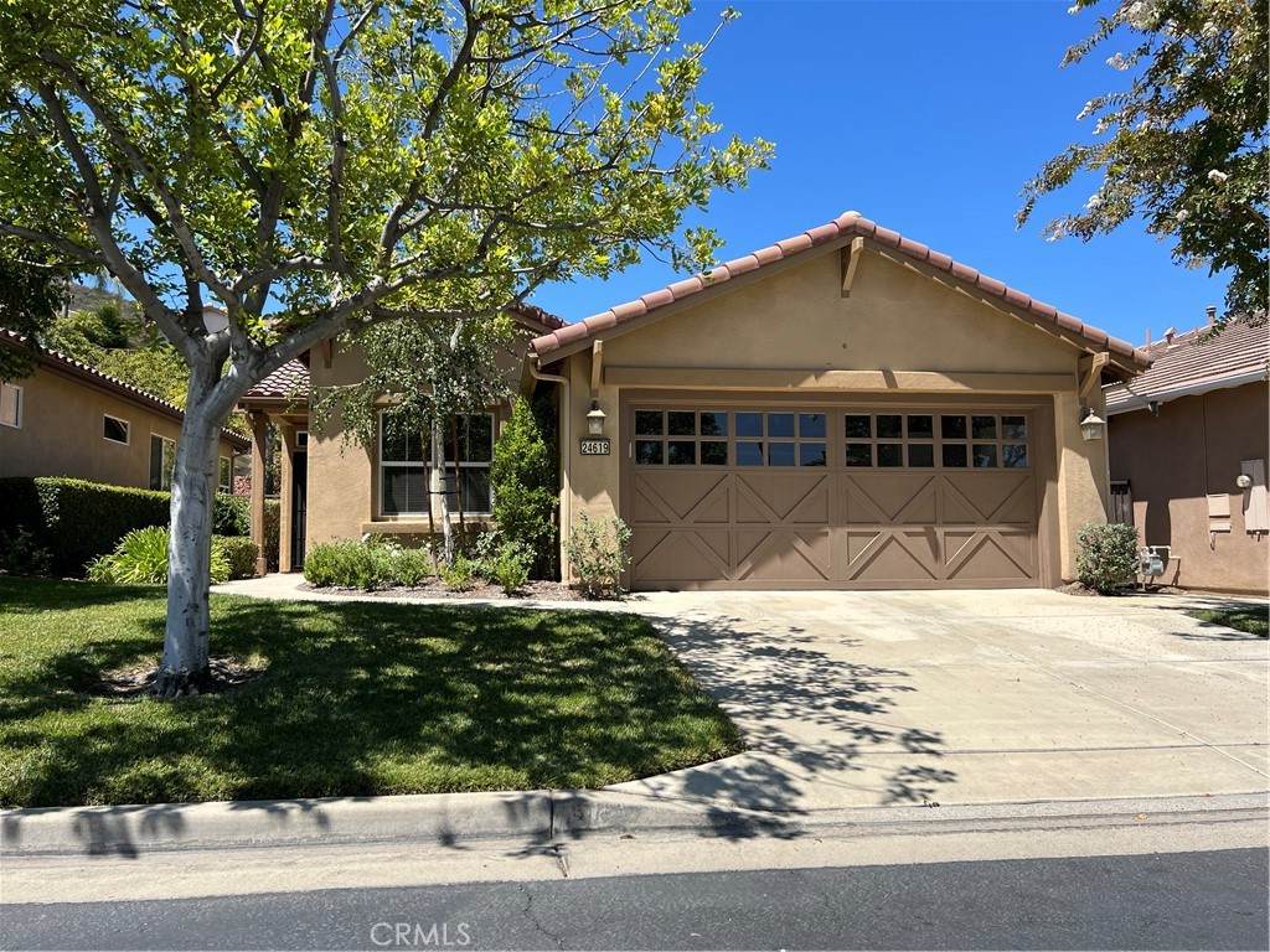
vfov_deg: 53.1
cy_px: 476
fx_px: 954
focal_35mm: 26
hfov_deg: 67.3
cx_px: 635
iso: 50
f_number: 1.5
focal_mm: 5.7
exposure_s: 1/3356
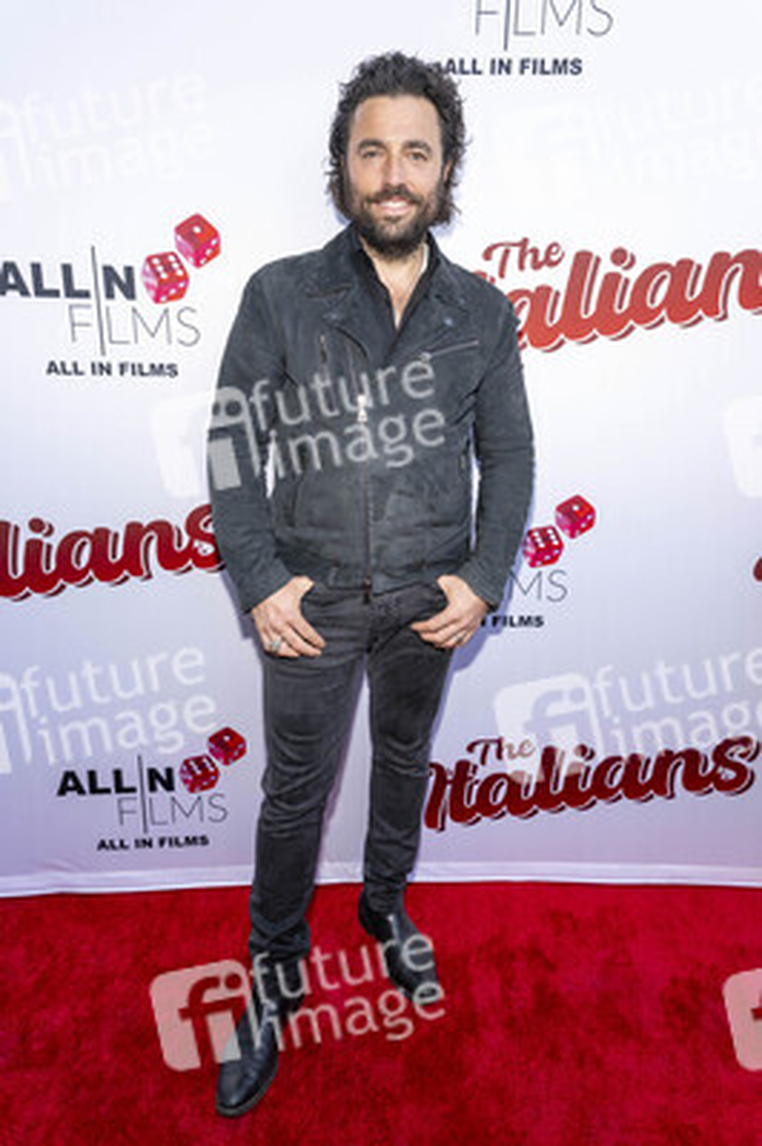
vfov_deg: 73.8
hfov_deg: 53.1
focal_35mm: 24
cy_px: 573
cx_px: 381
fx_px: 763
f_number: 5.6
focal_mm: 24
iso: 400
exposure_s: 1/200
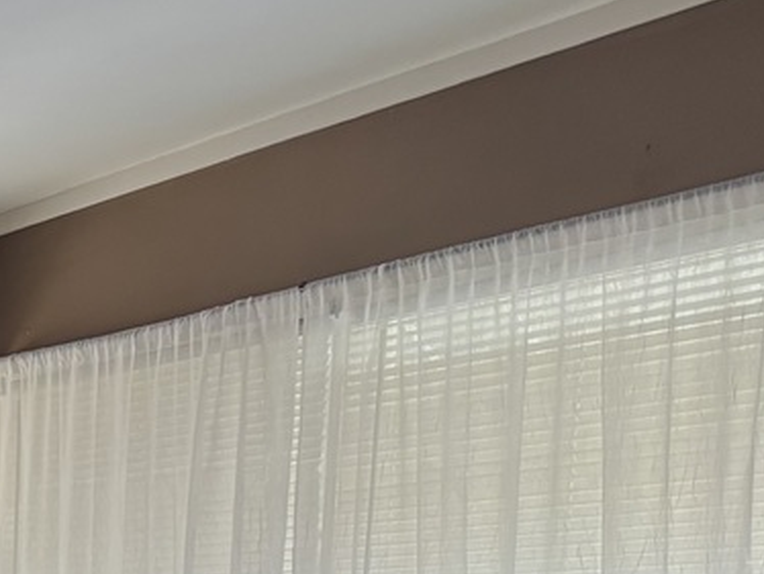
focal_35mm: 100
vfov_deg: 13.5
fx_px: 2208
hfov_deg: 16.1
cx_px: -678
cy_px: 997
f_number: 1.6
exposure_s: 1/60
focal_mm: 5.96
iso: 125
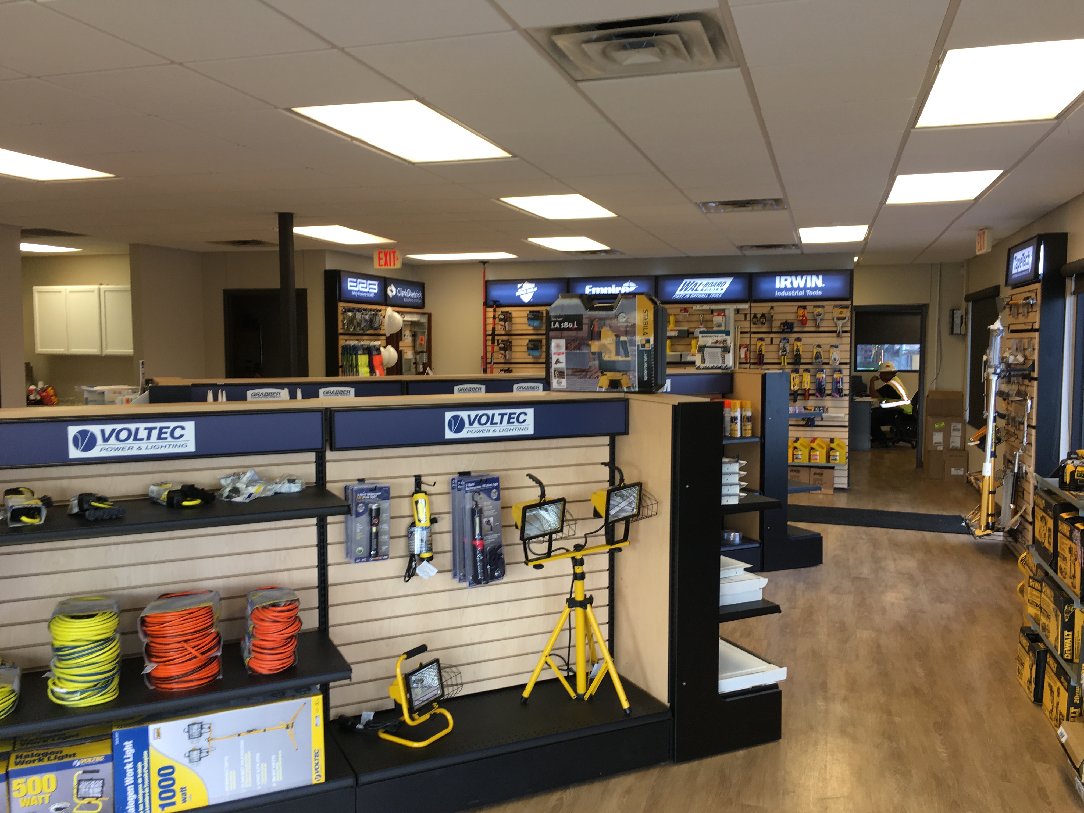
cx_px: 542
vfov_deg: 48.2
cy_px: 406
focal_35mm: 29
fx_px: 908
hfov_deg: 61.7
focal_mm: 4.15
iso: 32
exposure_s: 1/30
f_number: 2.2
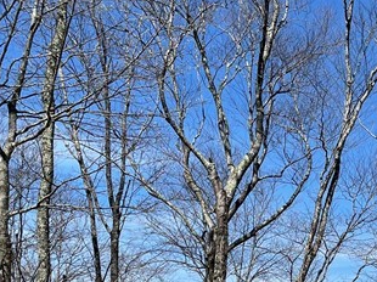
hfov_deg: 21.9
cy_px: 349
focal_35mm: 86
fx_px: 936
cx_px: 378
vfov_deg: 16.4
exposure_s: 1/3300
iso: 32
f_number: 1.6
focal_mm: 4.2
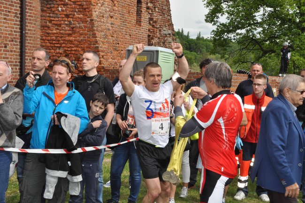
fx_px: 559
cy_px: 102
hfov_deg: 30.5
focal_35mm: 66
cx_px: 152
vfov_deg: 20.6
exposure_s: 1/200
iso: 640
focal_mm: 44
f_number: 29
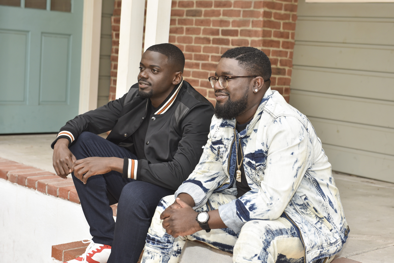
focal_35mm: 70
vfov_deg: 19.5
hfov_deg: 28.8
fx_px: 766
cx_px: 197
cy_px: 132
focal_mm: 70
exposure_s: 1/200
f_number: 5
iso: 800
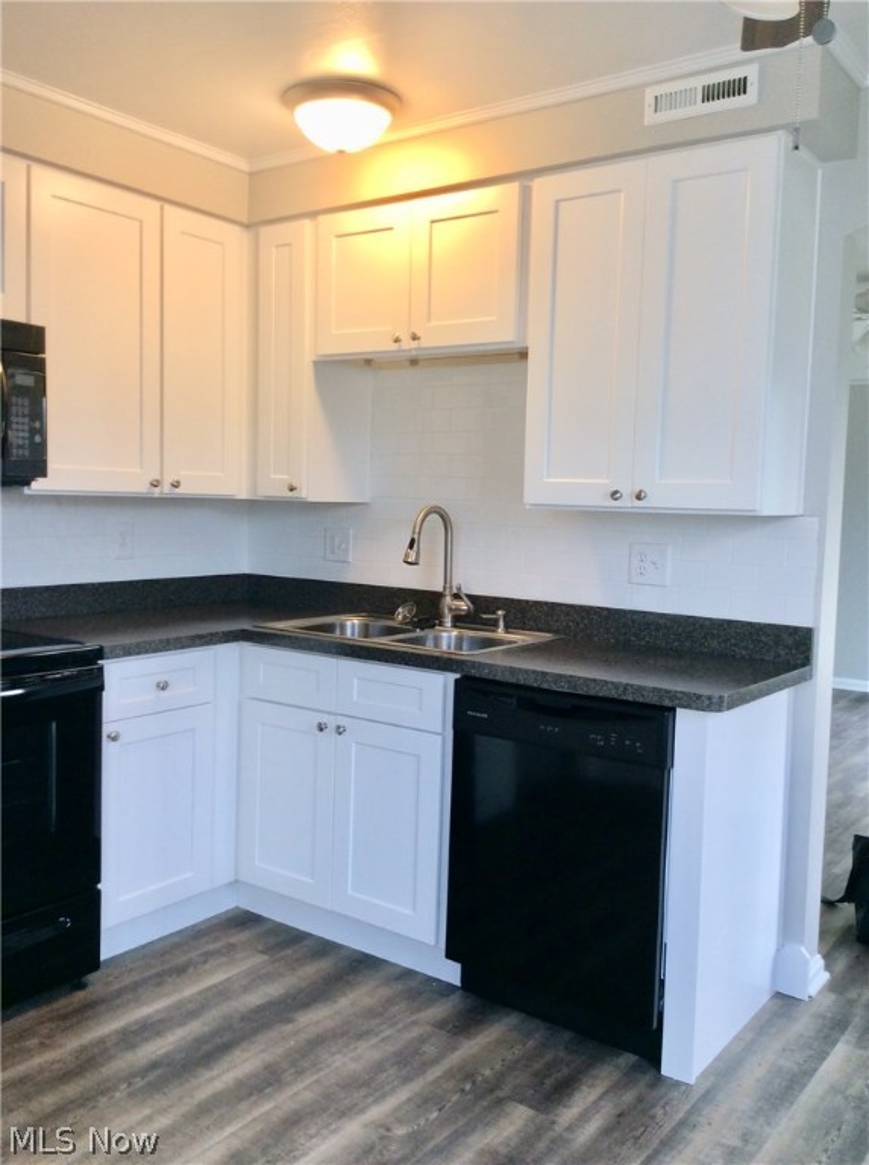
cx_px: 434
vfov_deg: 56.9
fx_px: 1075
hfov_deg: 44.0
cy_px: 582
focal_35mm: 32
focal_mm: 3.3
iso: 32
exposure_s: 1/24
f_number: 2.4
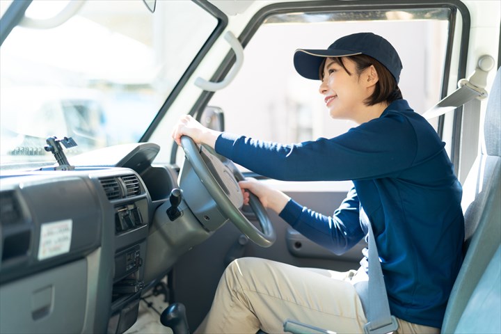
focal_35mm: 50
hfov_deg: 39.6
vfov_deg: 27.0
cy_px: 167
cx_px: 250
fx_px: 696
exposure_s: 1/320
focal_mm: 50
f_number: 1.6
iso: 100
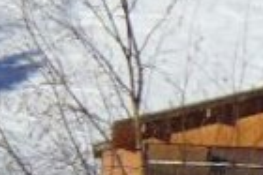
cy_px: 409
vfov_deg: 1.6
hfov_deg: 2.4
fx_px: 6283
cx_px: -175
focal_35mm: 861
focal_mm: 17.7
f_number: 2.8
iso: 80
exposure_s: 1/320
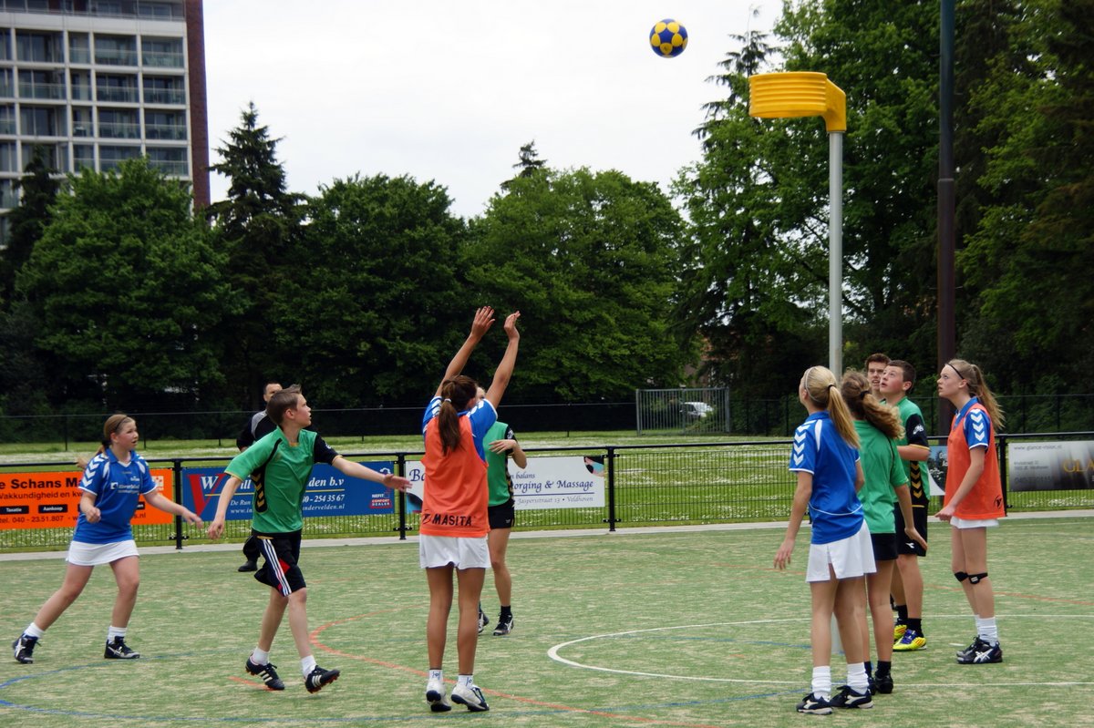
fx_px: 2734
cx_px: 547
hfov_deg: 22.6
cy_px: 364
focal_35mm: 90
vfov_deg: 15.2
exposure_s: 1/320
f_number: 5.6
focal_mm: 60
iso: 100
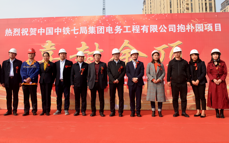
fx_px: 212
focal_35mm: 34
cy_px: 57
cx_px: 106
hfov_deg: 56.6
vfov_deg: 37.1
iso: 800
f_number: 13
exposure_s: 1/640
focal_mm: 29
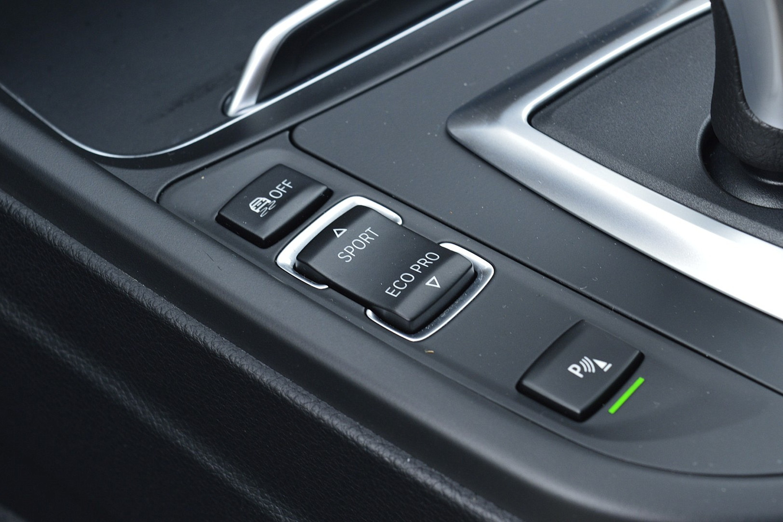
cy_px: 261
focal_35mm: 82
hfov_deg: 24.6
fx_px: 1794
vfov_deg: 16.6
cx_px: 392
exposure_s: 1/60
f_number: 8
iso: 560
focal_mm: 55
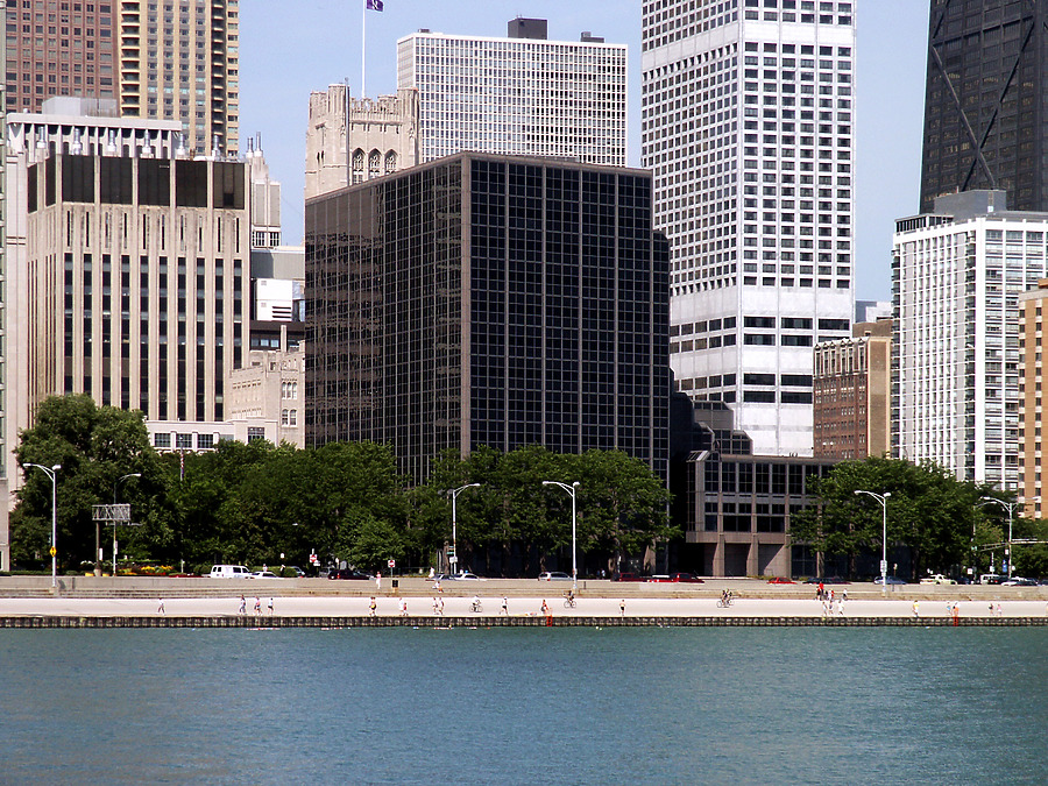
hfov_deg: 14.2
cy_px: 393
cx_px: 524
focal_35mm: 139
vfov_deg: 10.7
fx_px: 4208
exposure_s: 1/180
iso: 64
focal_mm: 28.23
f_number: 8
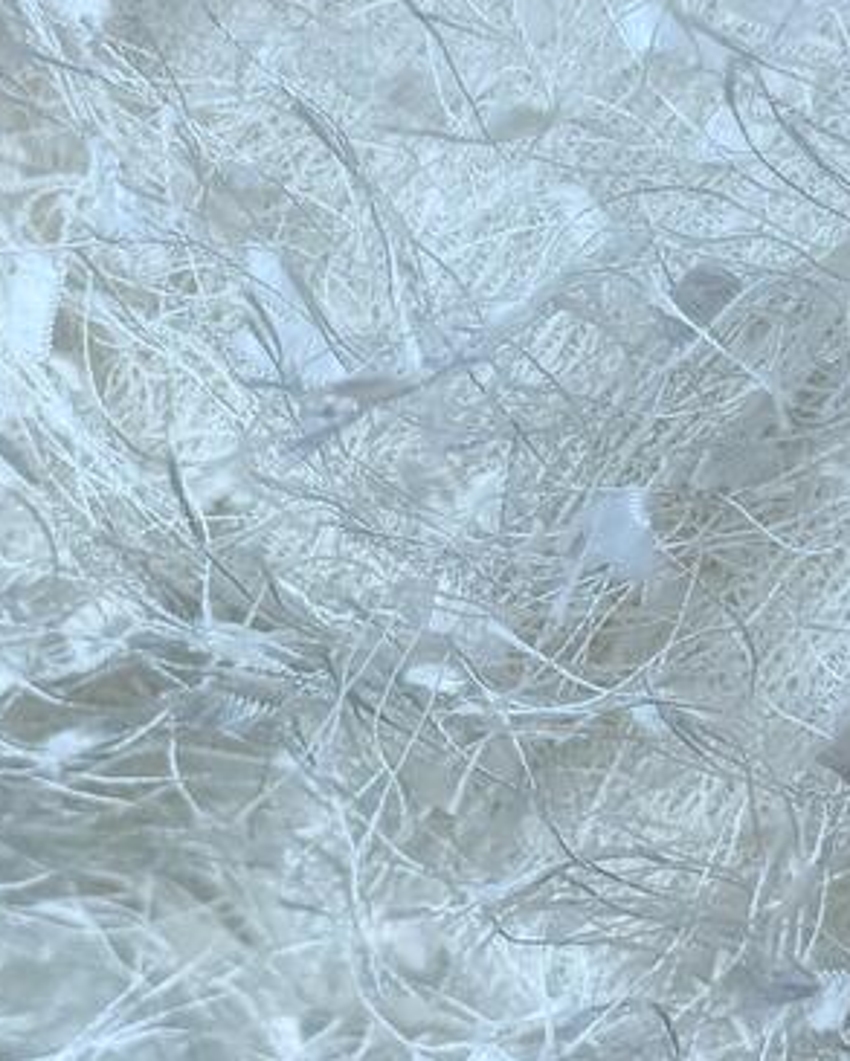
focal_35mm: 96
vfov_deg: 19.9
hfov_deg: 16.0
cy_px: 412
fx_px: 3018
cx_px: 498
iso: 80
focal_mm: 6.76
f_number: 1.78
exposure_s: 1/1230
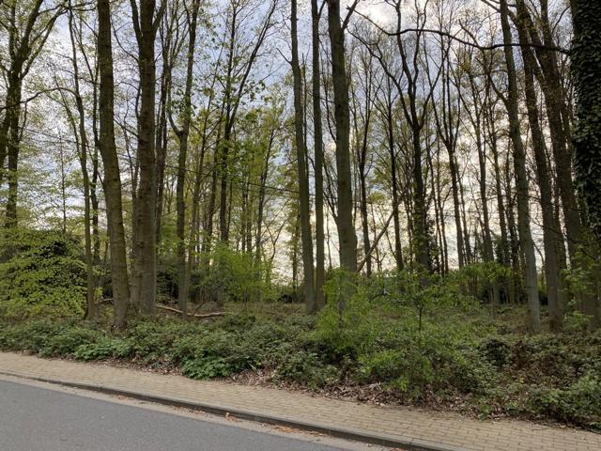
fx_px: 451
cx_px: 300
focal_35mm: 26
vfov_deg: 53.1
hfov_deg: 67.3
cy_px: 226
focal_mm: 4.25
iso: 32
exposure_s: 1/620
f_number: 1.8
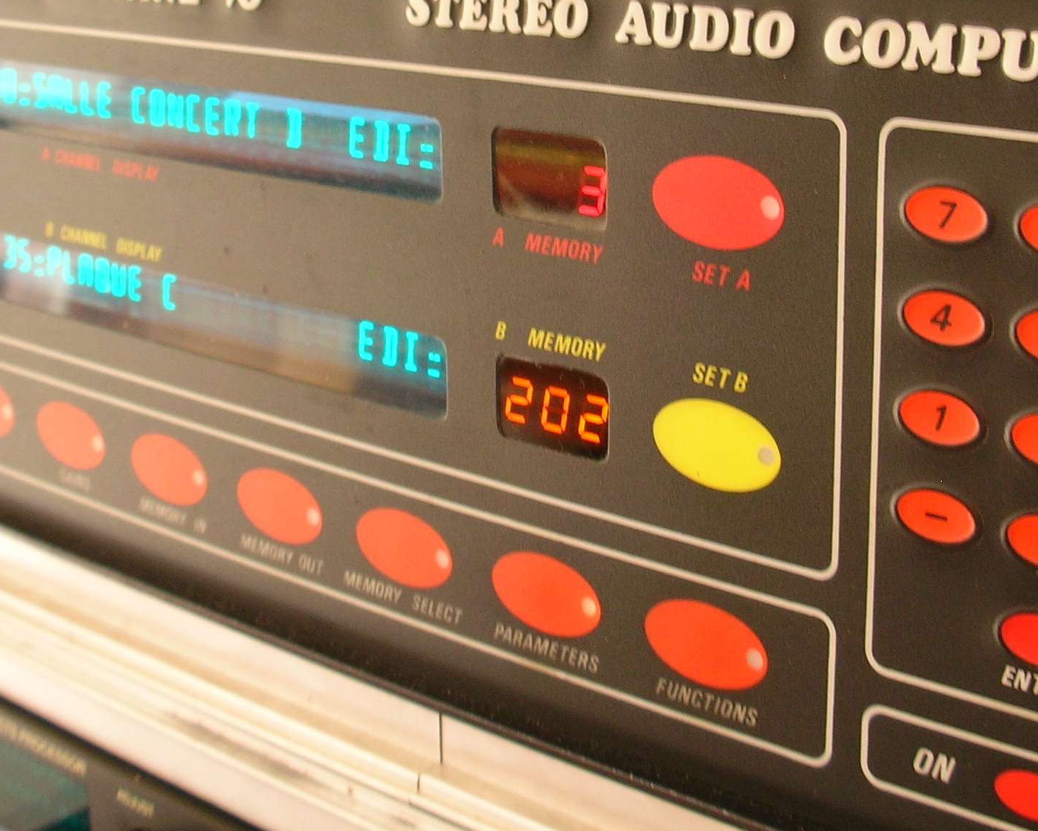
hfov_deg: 30.5
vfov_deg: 24.3
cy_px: 210
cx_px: 484
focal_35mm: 62
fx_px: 1905
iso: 50
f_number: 3
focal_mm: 5.8
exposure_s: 1/5.3
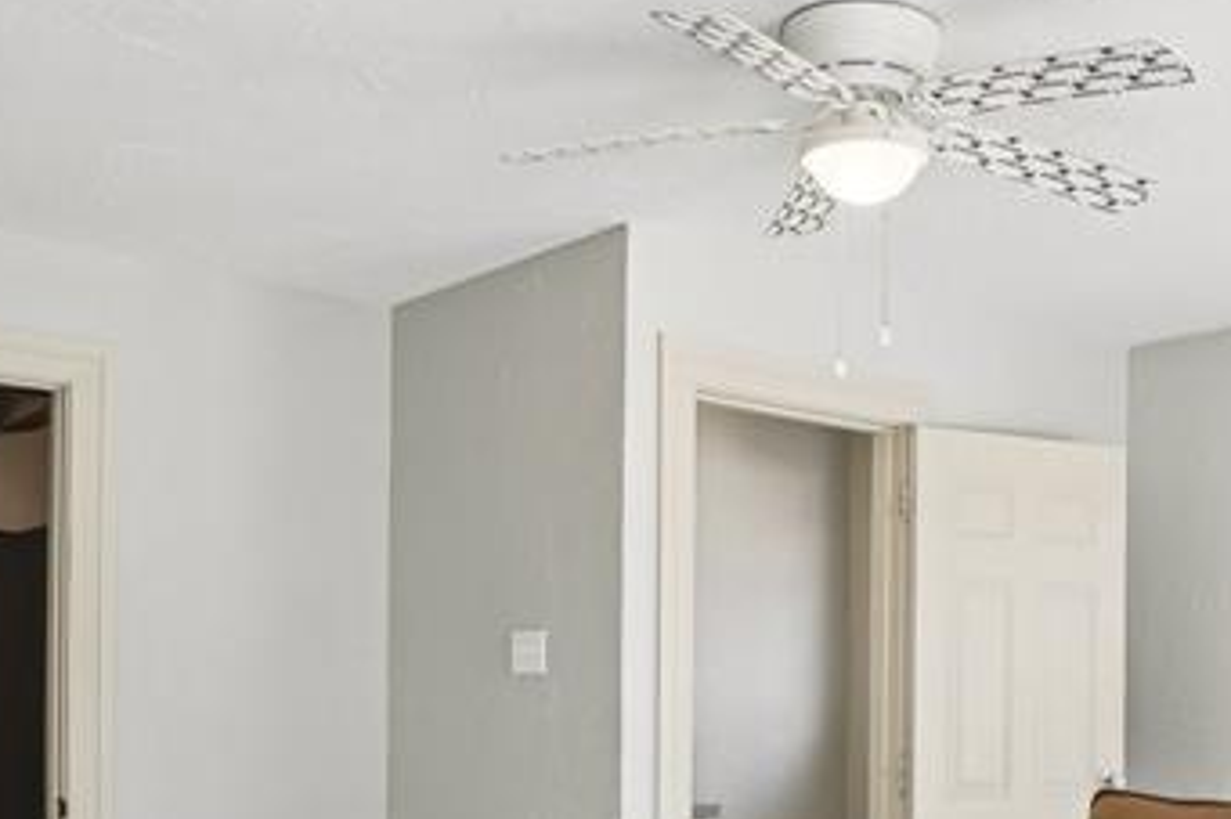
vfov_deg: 28.8
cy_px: 714
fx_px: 1538
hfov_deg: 42.3
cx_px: 928
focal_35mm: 45
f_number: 8
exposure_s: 1/40
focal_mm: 10
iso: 400
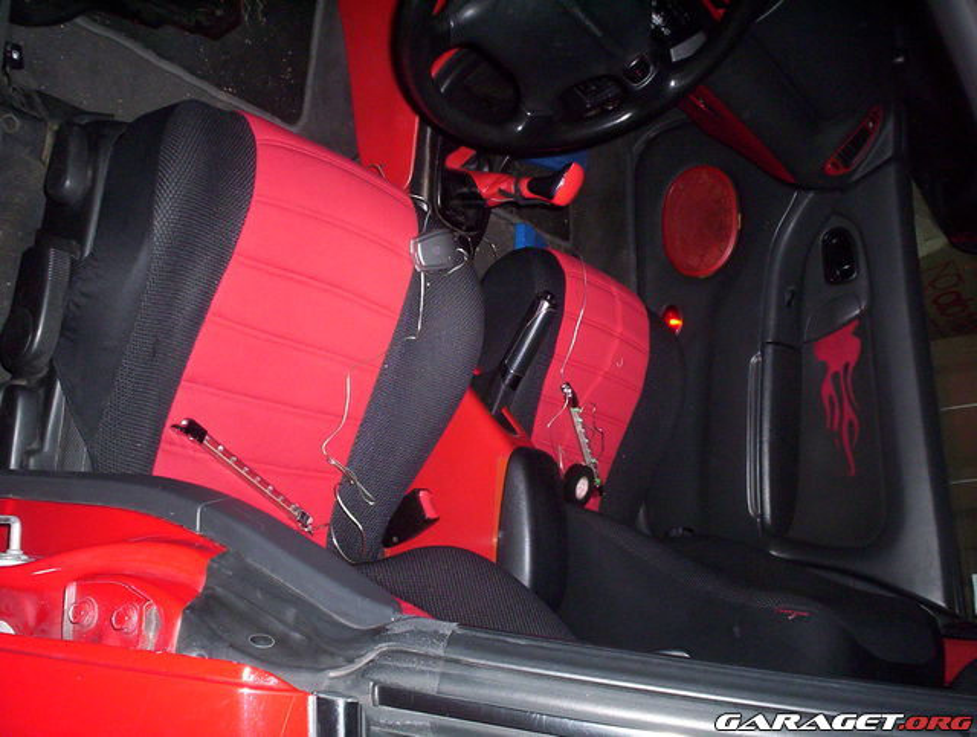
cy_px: 368
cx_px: 488
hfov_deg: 48.9
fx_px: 1075
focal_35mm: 38
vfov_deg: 37.9
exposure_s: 1/60
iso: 140
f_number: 4.5
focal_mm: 4.99
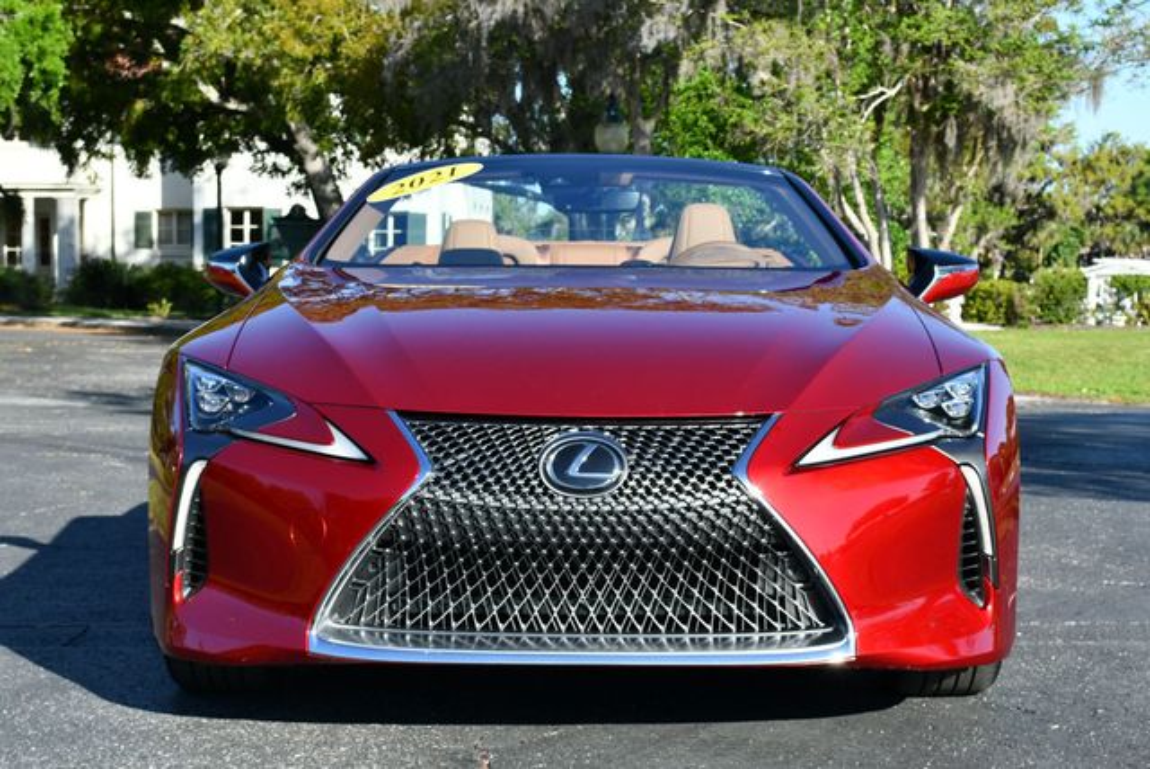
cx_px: 575
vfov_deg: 19.0
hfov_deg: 28.0
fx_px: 2302
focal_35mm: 72
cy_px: 384
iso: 180
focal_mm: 36
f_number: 8
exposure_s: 1/250
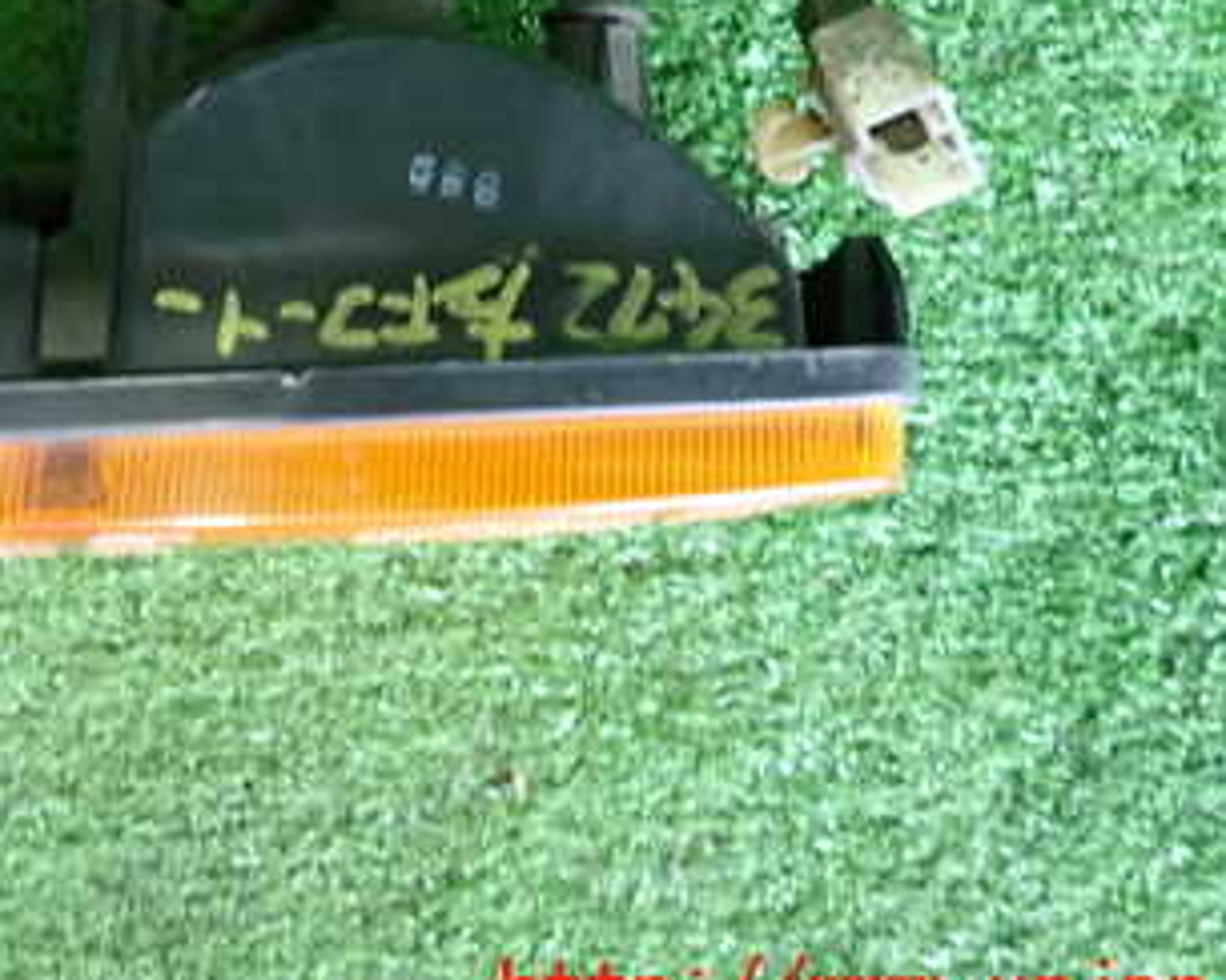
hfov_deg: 37.1
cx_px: 201
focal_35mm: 48
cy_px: 145
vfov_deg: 30.4
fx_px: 1742
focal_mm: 4.5
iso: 500
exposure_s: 1/30
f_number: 2
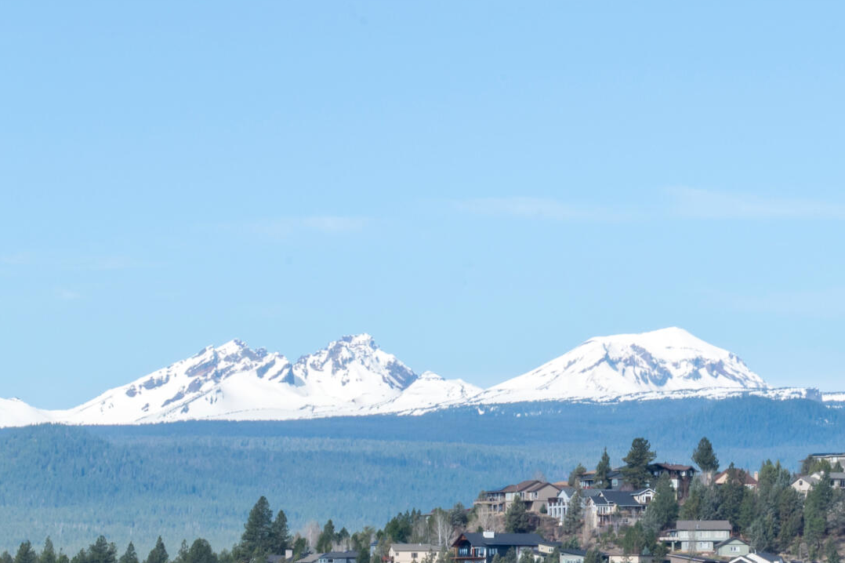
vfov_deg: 4.5
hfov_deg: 6.7
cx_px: 986
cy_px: 394
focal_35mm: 306
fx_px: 7180
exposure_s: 1/50
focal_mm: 110
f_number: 22
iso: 250
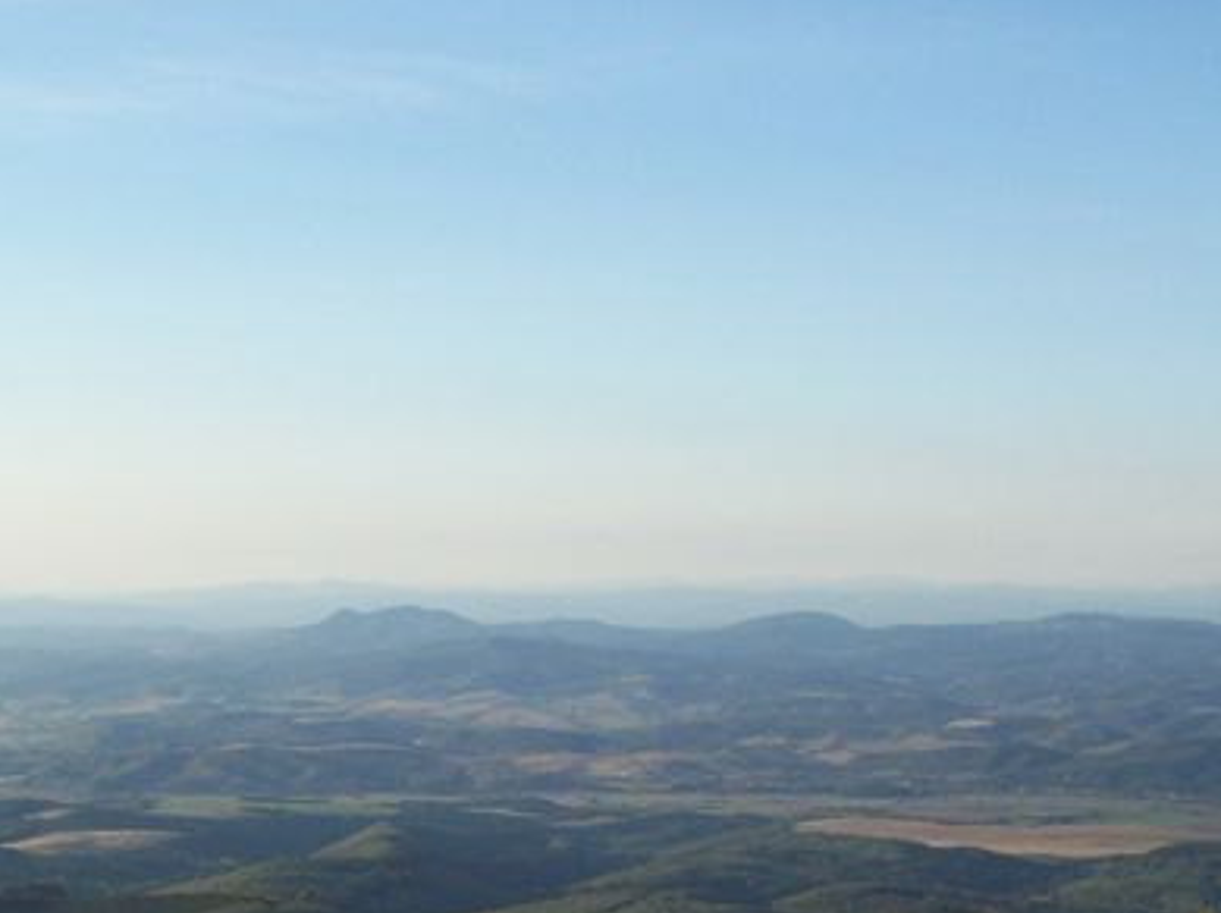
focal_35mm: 74
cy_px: 560
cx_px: 496
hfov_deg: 26.3
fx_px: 2608
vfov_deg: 19.8
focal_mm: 6
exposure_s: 1/291
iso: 80
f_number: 4.8
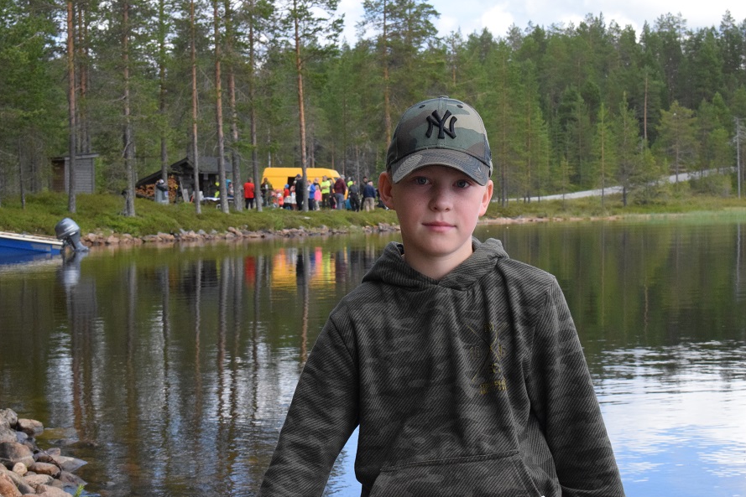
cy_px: 250
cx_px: 371
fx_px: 1731
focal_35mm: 84
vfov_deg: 16.4
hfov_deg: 24.3
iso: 3200
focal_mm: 55
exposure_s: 1/800
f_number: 14
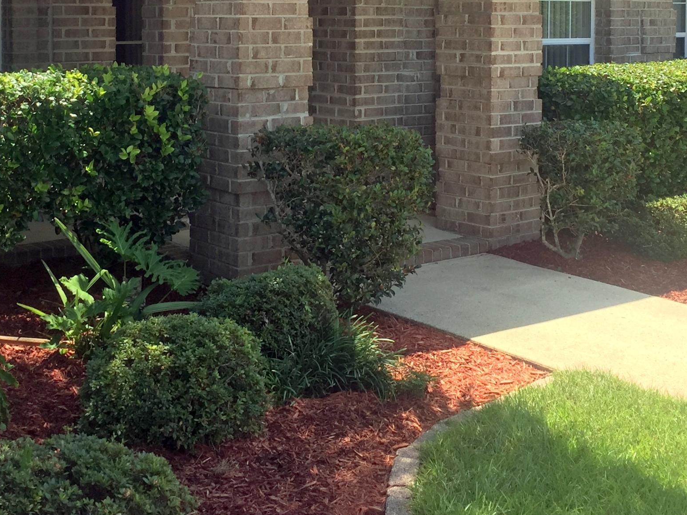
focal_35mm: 56
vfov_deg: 25.3
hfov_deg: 34.2
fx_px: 1111
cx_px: 275
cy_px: 49
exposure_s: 1/964
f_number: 2.2
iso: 32
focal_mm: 4.15
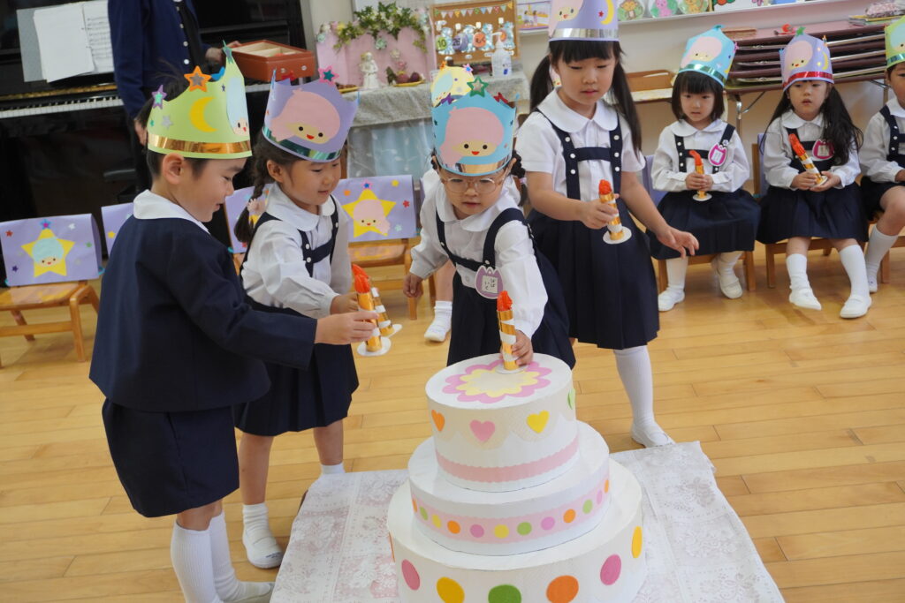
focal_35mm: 40
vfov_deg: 33.0
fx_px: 1018
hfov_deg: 47.9
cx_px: 452
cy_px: 302
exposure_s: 1/160
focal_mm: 27
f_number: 4.5
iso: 800
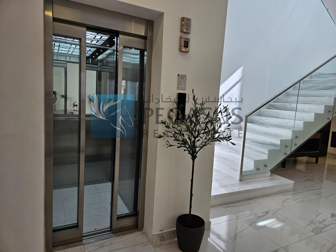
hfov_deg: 73.9
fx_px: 223
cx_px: 168
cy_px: 126
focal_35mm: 23
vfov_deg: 58.9
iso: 50
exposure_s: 1/100
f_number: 1.8
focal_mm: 5.4
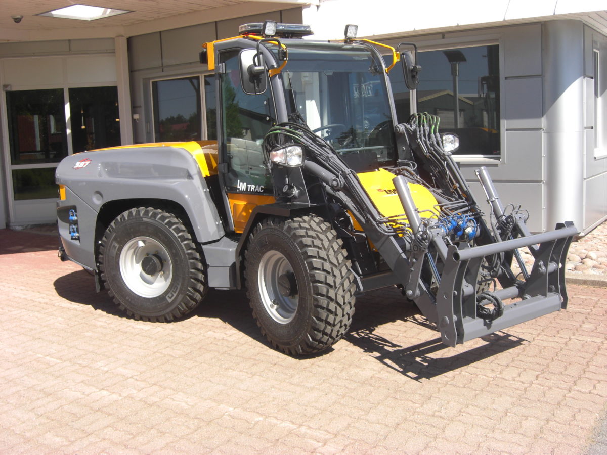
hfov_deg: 49.0
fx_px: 666
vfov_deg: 37.7
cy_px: 228
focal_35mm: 38
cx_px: 304
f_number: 4
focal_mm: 7.9
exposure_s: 1/400
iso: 80
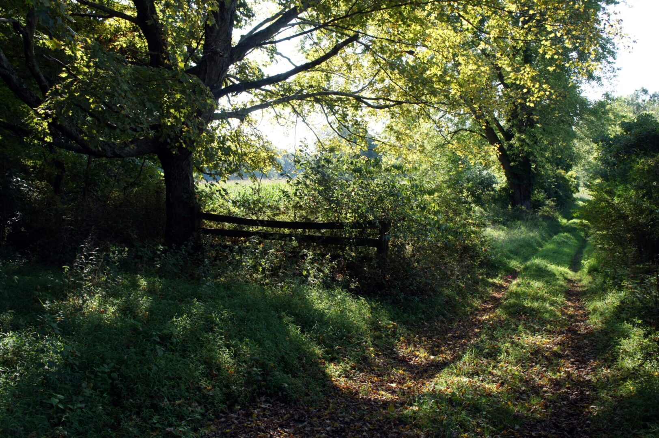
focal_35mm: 33
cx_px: 330
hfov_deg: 57.3
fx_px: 604
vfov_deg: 39.9
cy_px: 219
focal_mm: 22
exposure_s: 1/100
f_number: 6.3
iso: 200
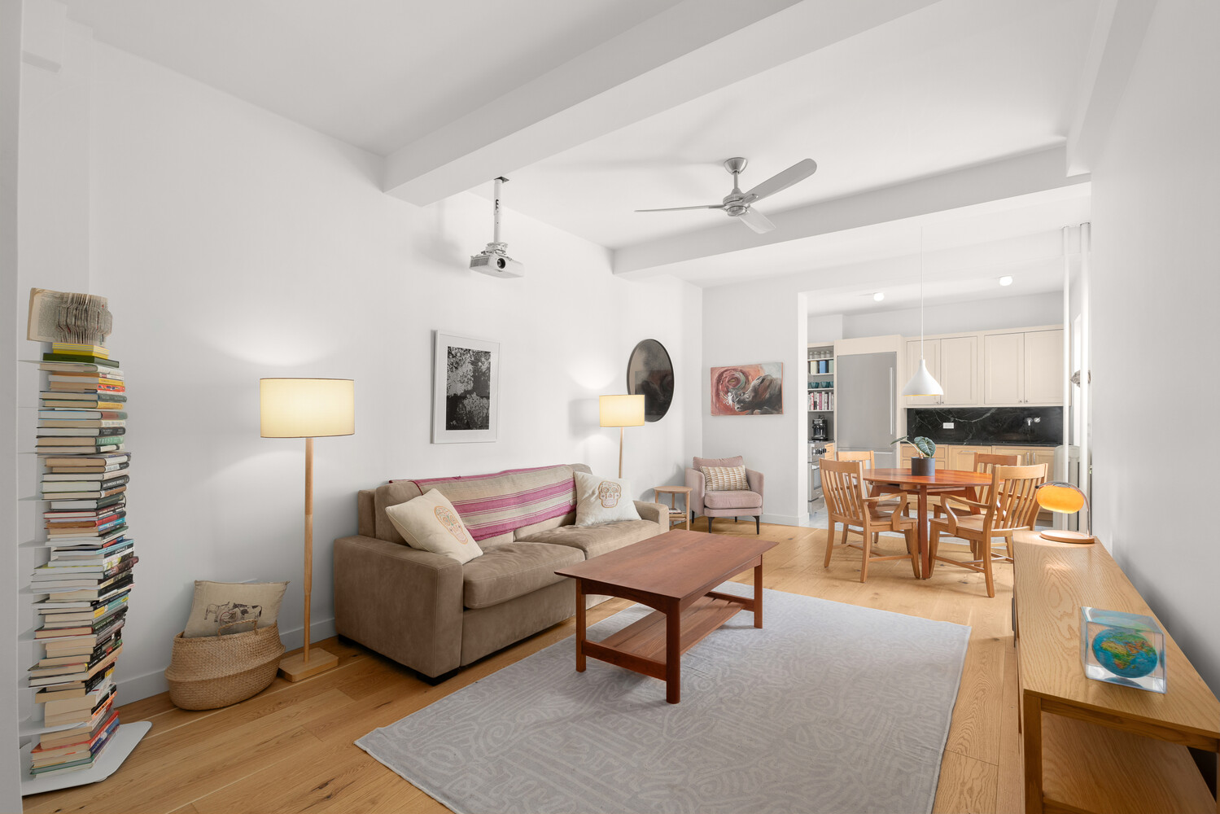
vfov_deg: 73.8
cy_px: 407
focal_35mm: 16
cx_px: 610
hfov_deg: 96.7
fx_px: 542
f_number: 11
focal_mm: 16
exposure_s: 5
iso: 400
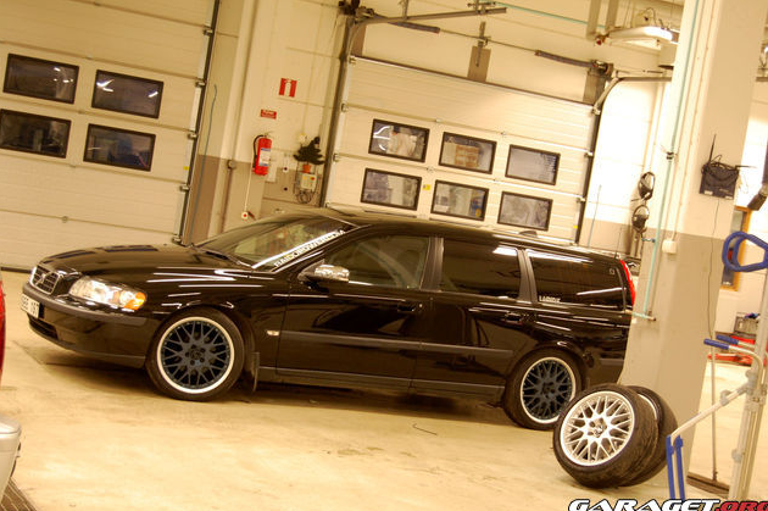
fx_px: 1364
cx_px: 388
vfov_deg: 21.2
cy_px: 259
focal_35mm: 64
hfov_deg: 31.4
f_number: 5.3
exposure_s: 1/20
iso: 800
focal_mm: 42
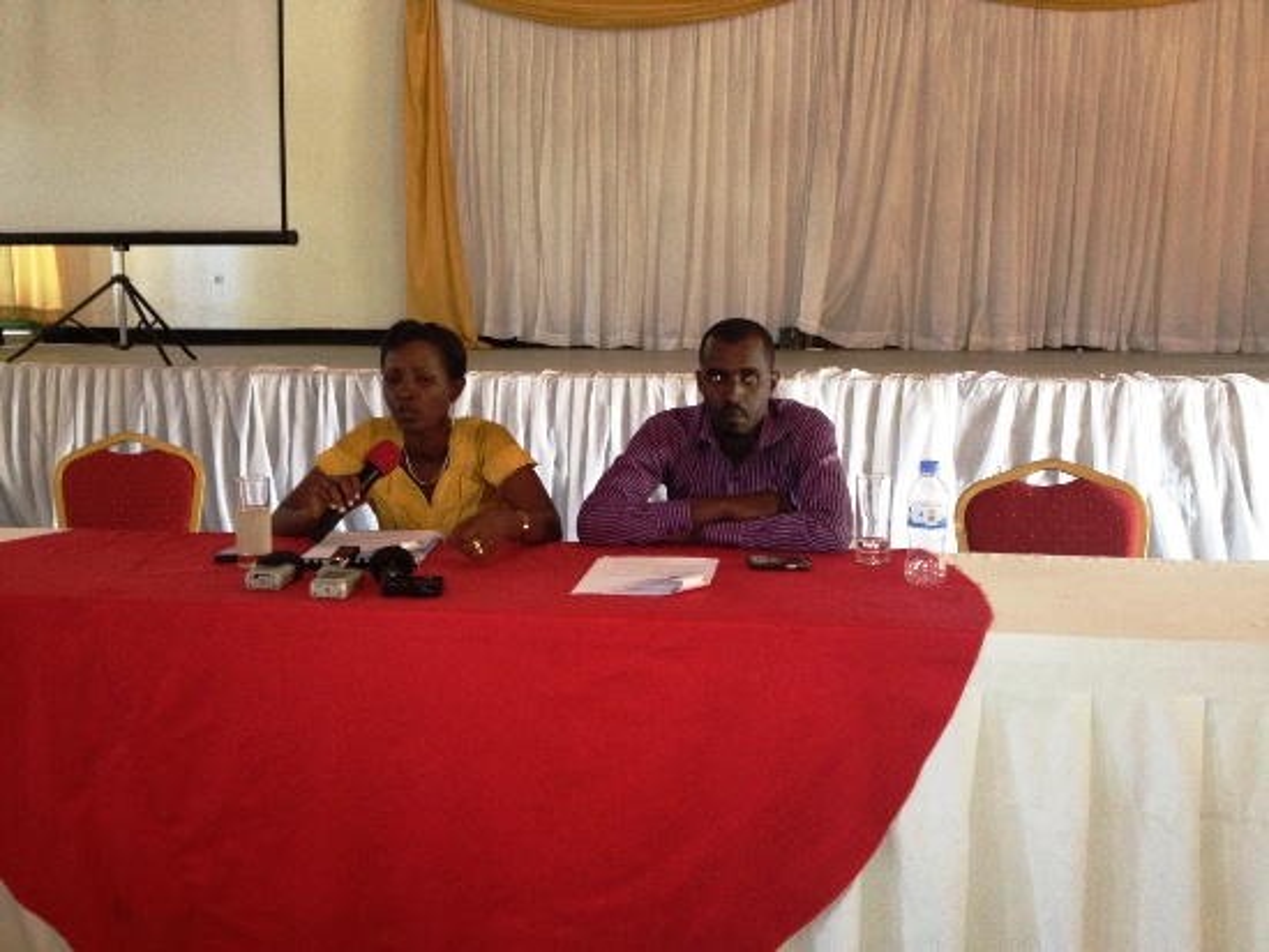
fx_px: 1284
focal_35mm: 35
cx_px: 634
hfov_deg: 52.6
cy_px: 476
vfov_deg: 40.7
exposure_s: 1/16
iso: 320
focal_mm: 4.28
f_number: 2.4
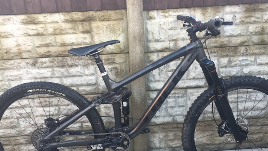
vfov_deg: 33.5
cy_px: 97
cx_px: 147
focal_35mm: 35
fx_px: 249
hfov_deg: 56.5
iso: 32
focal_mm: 4.15
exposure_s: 1/50
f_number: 2.2
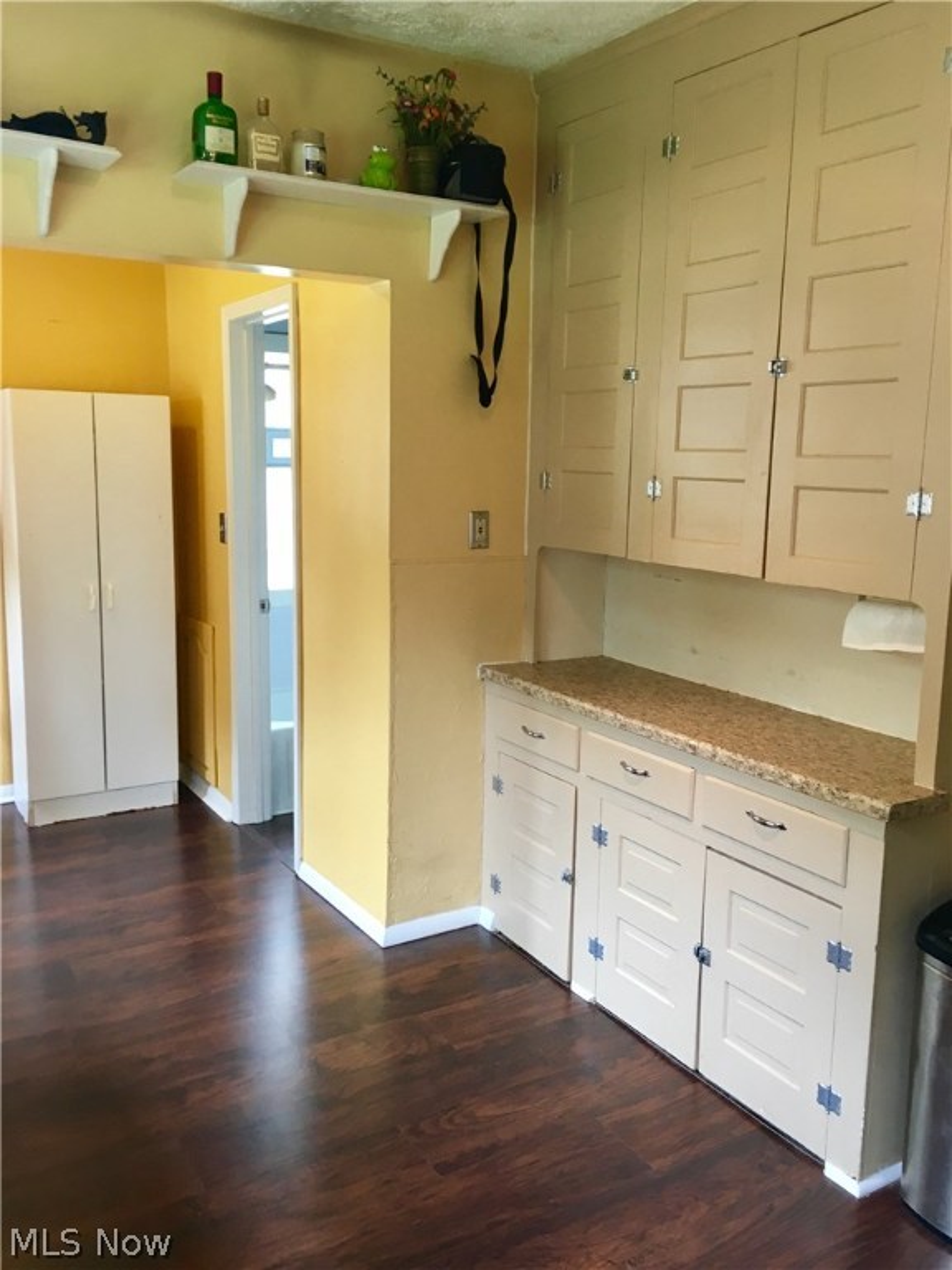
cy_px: 635
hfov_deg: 48.2
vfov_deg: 61.7
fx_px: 1063
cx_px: 476
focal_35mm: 29
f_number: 2.2
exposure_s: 1/30
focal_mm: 4.15
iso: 50
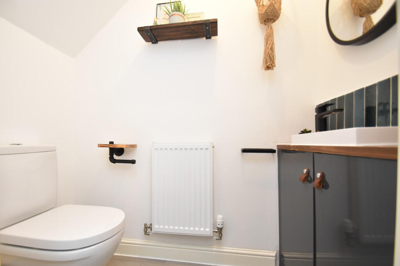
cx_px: 200
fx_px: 167
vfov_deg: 77.3
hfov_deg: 100.4
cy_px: 133
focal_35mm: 15
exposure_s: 1/125
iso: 800
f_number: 4
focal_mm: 10
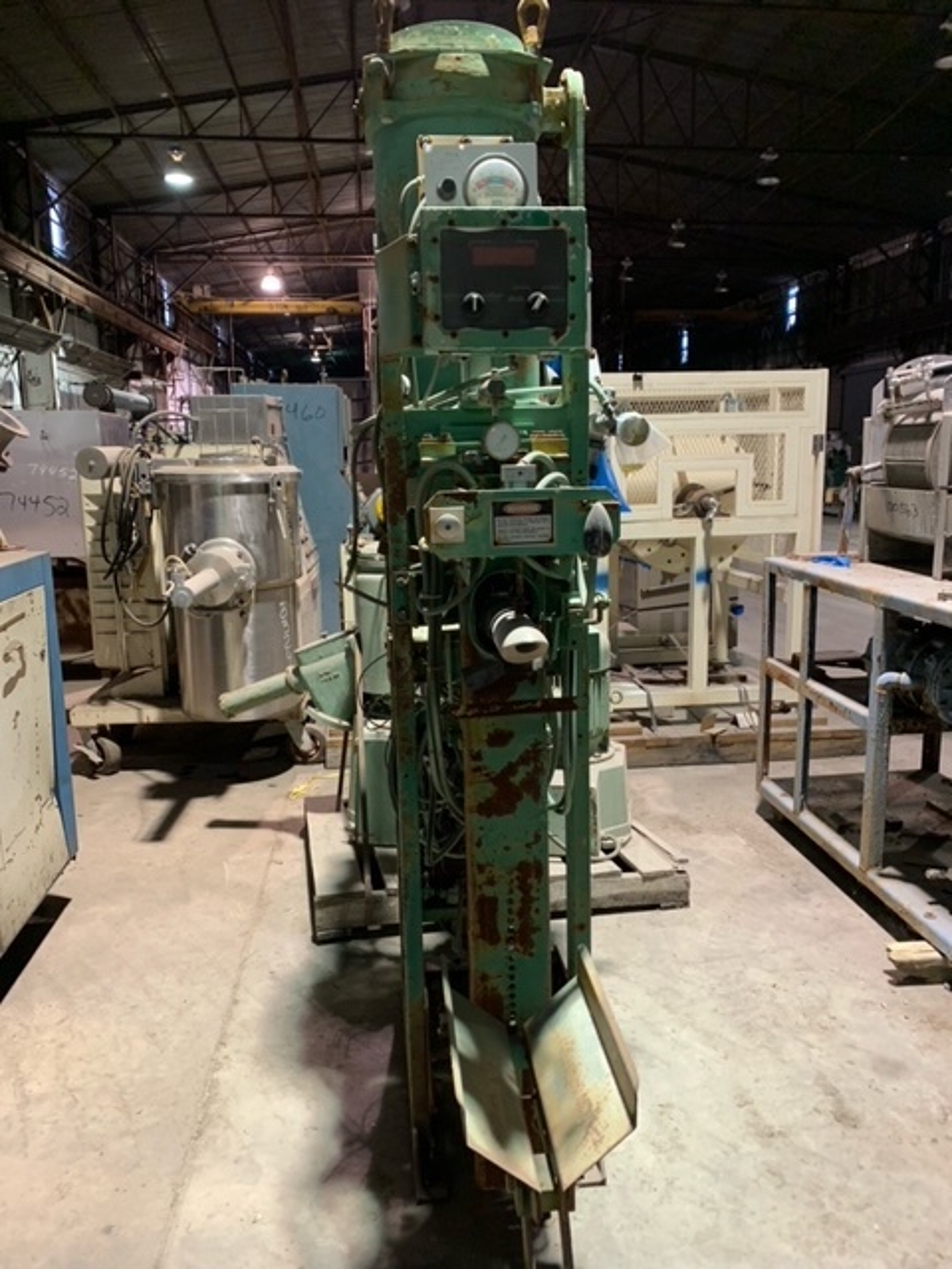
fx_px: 953
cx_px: 476
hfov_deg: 53.1
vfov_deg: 67.3
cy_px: 634
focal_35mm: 26
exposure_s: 1/60
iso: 200
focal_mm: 4.25
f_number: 1.8
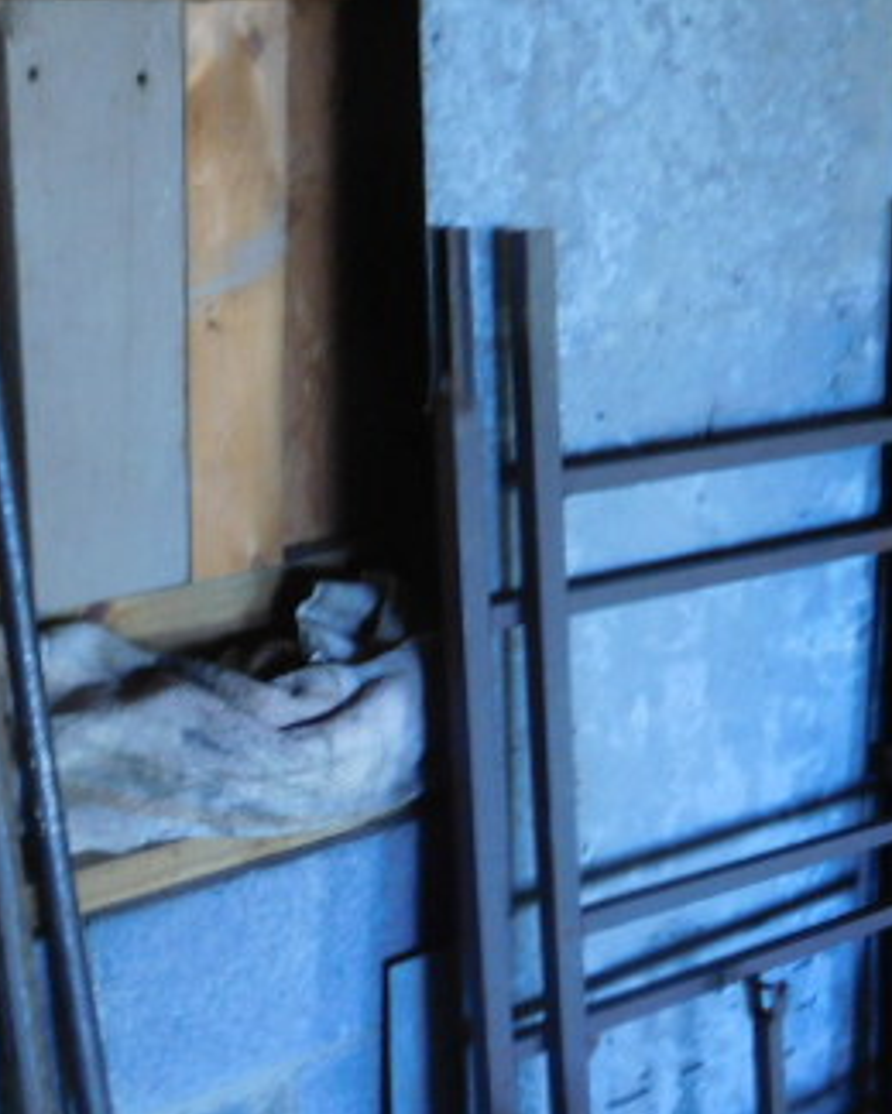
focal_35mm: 48
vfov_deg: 38.4
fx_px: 1584
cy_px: 734
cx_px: 329
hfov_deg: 31.3
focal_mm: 4.5
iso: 360
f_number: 3.4
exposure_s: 1/30
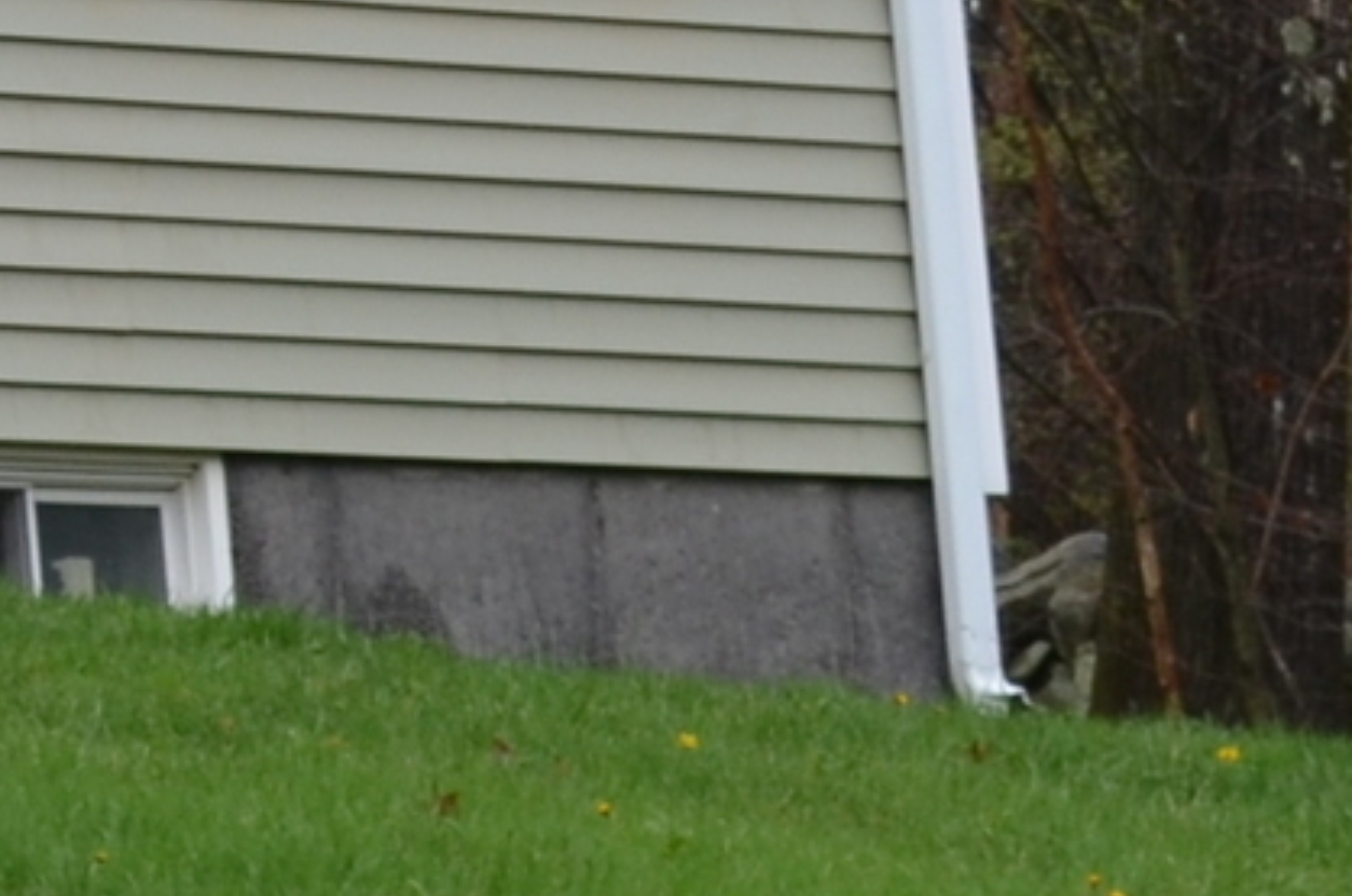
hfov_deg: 6.1
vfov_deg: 4.2
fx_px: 11983
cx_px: -2148
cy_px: -606
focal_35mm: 320
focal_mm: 29
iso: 200
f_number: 6.3
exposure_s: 1/160
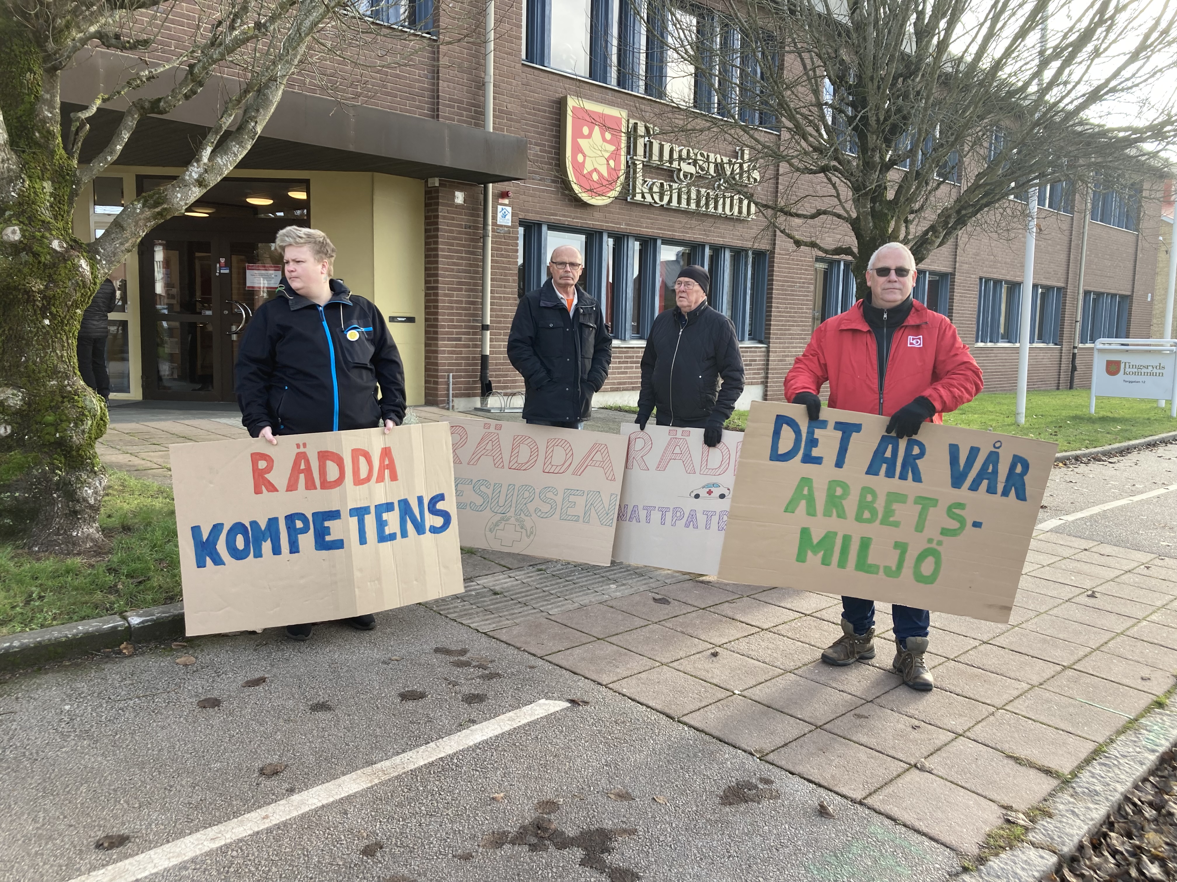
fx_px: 952
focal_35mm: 28
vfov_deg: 49.7
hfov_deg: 63.4
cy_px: 441
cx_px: 588
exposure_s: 1/144
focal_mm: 3.99
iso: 20
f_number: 1.8
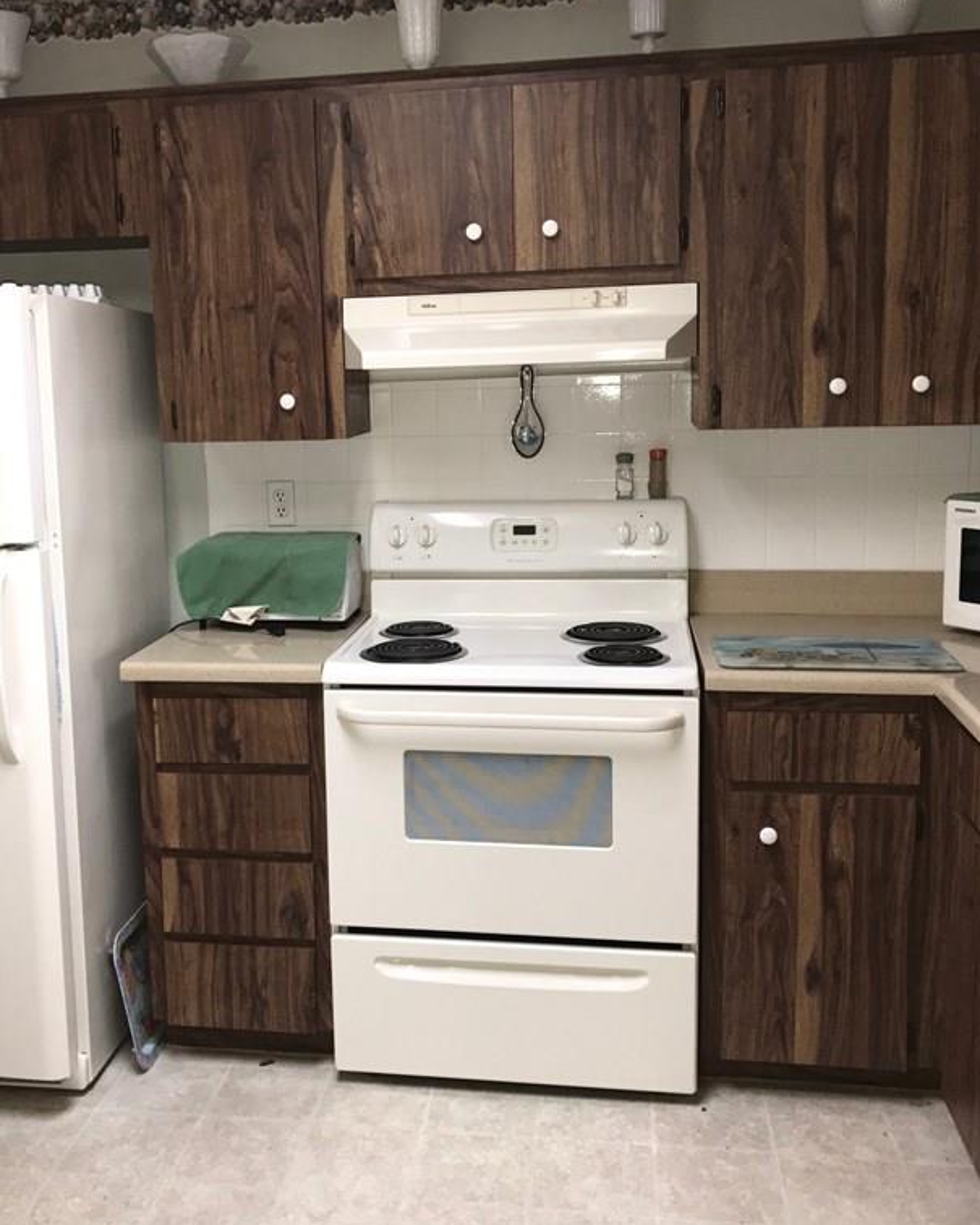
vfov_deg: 49.1
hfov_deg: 40.0
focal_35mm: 37
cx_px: 389
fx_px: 1341
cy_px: 608
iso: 25
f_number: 1.8
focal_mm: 3.99
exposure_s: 1/30
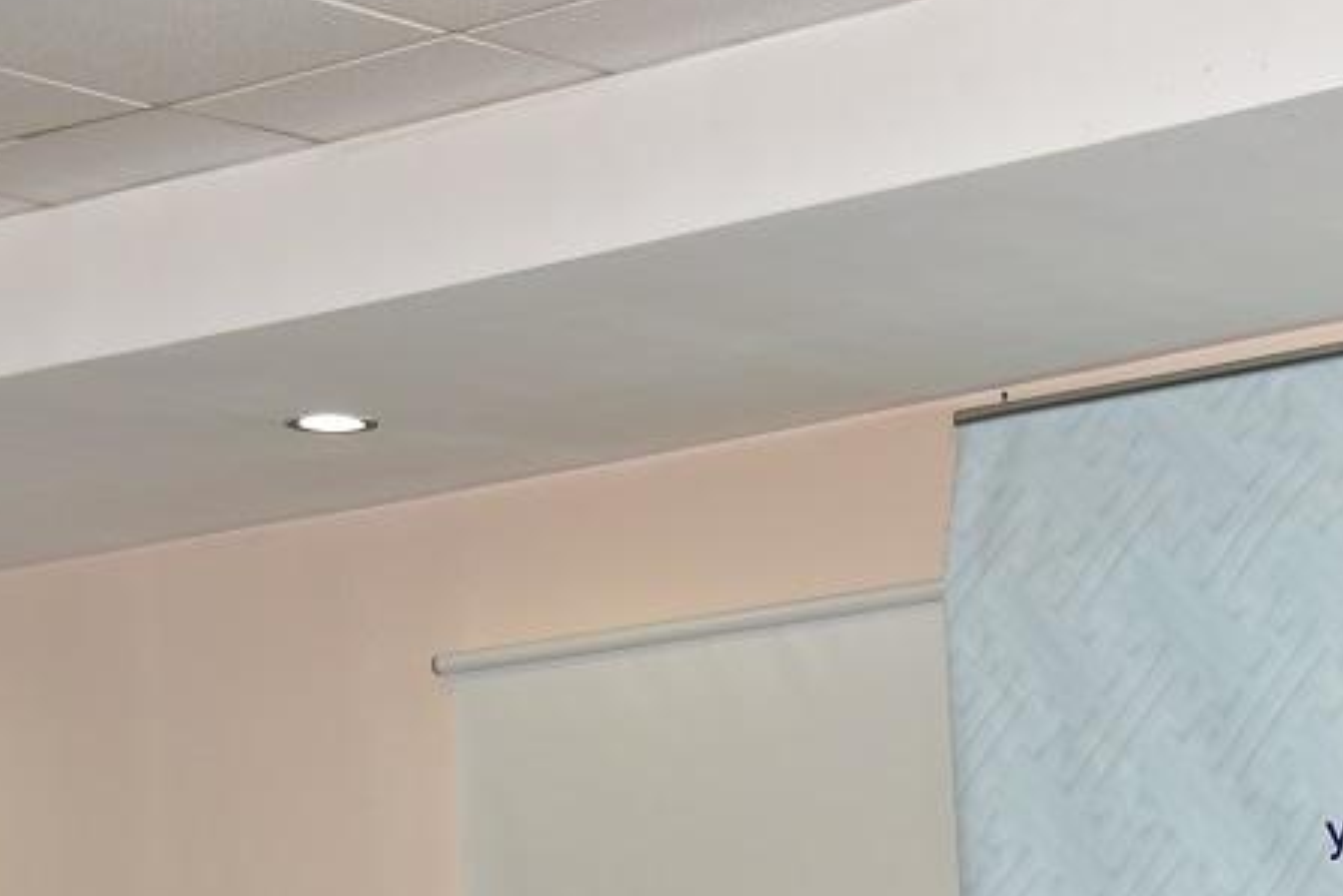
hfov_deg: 15.3
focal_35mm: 129
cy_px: 1061
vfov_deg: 10.5
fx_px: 4814
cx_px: 1589
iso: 640
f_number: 5
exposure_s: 1/60
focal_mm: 48
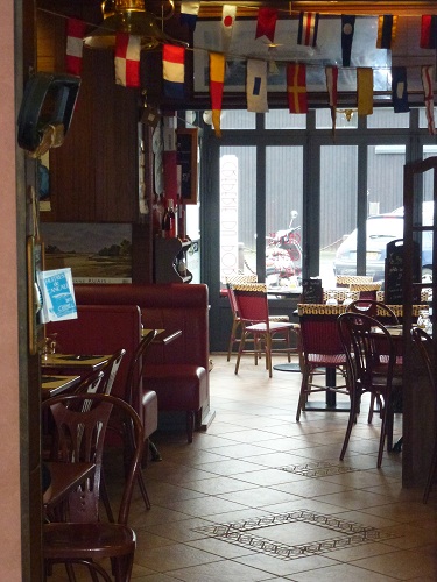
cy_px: 291
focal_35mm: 81
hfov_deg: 18.2
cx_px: 218
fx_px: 1363
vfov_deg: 24.1
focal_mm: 13.6
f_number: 4.7
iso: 640
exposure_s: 1/60
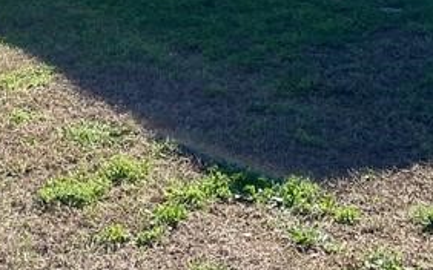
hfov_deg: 20.6
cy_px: -288
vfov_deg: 11.6
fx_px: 1180
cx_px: 350
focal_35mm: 100
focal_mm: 4.25
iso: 32
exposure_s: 1/2463
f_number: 1.8
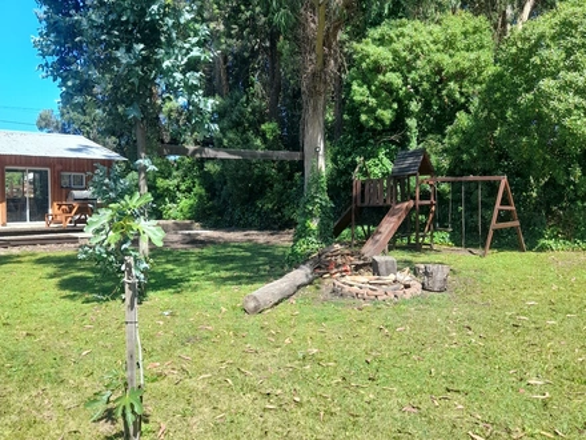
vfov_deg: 54.9
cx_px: 293
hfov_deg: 69.4
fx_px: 423
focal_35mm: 25
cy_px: 220
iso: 20
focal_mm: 4.6
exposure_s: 1/323
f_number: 2
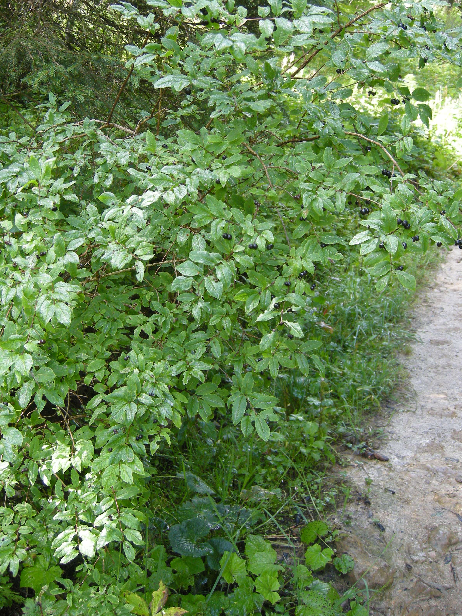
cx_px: 192
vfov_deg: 42.7
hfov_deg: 32.8
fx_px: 783
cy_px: 237
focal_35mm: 44
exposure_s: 1/57
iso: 131
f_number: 2.7
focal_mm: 7.5
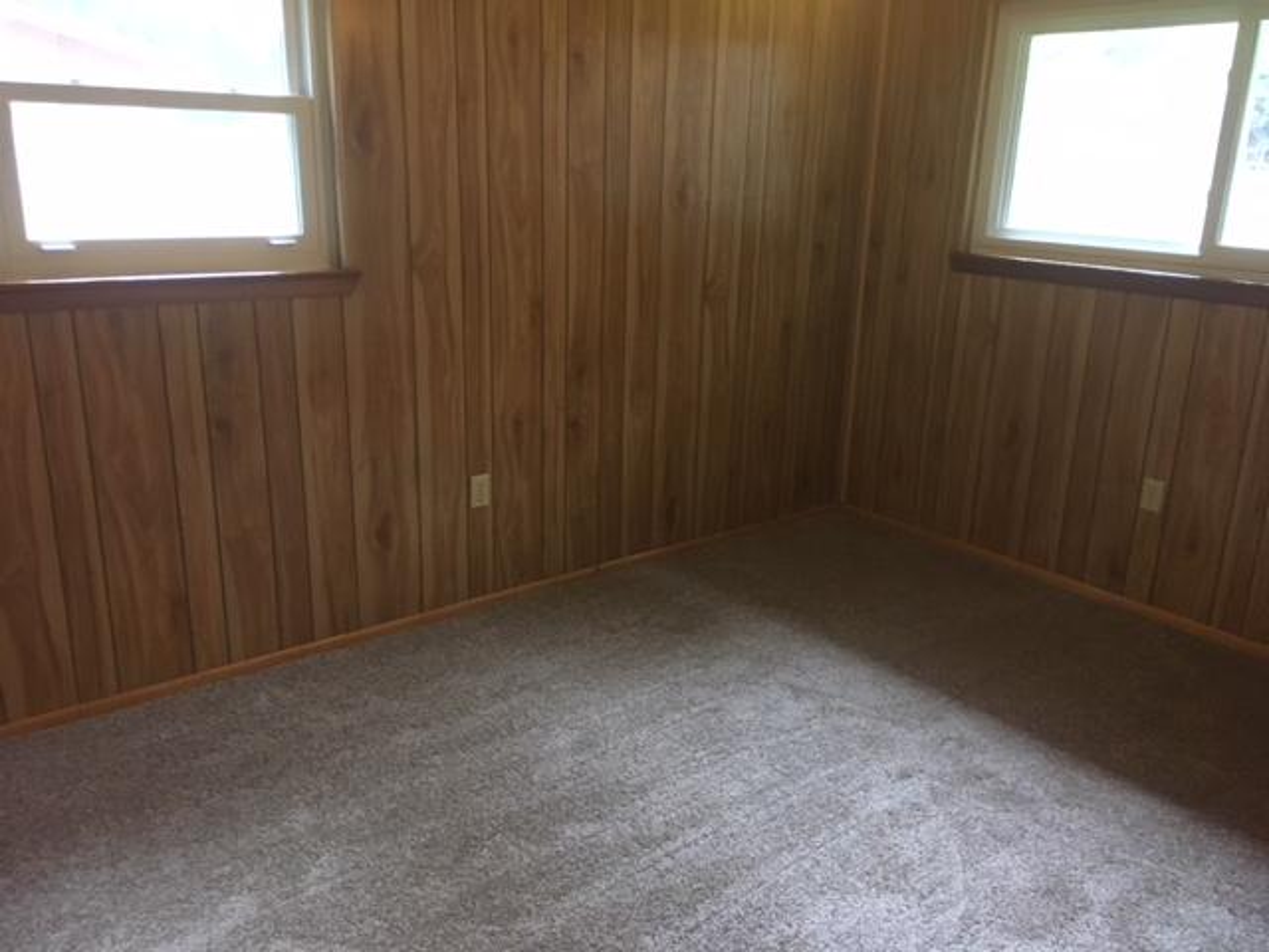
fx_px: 1063
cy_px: 476
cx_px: 634
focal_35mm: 29
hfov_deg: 61.7
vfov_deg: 48.2
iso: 200
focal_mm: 4.15
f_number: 2.2
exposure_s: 1/15
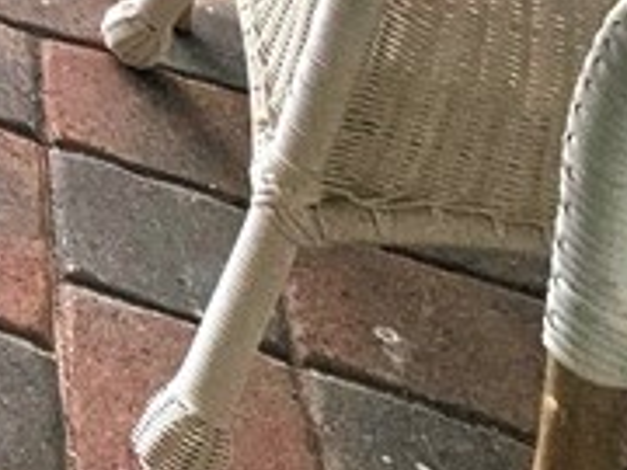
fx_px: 1340
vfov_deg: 12.4
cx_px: -829
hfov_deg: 15.6
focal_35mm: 74
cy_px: -825
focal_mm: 2.2
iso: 64
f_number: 2.2
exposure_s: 1/769
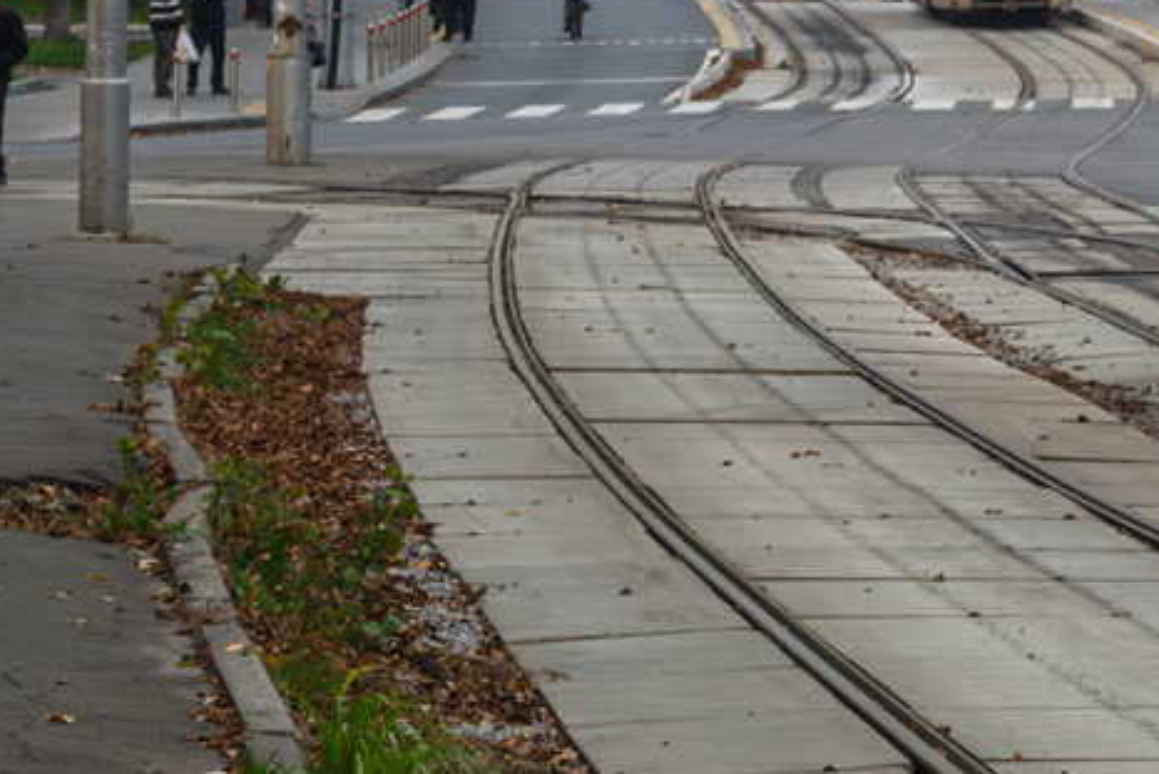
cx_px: 1614
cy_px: -463
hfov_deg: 7.6
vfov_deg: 5.1
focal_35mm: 266
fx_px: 8553
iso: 400
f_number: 5.6
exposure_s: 1/100
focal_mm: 55
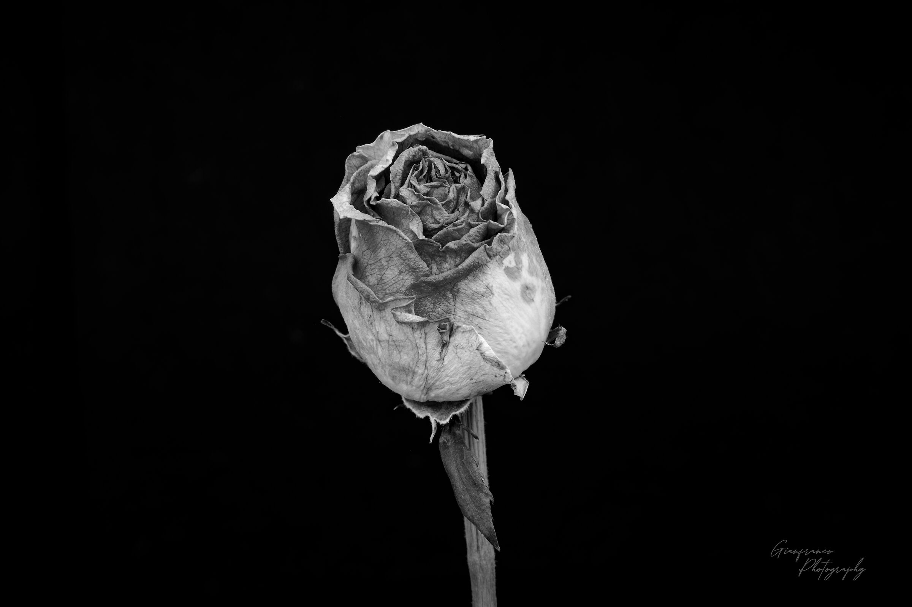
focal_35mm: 120
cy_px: 304
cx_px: 456
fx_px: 3038
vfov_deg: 11.4
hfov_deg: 17.1
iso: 125
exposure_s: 20
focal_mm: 120
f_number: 16
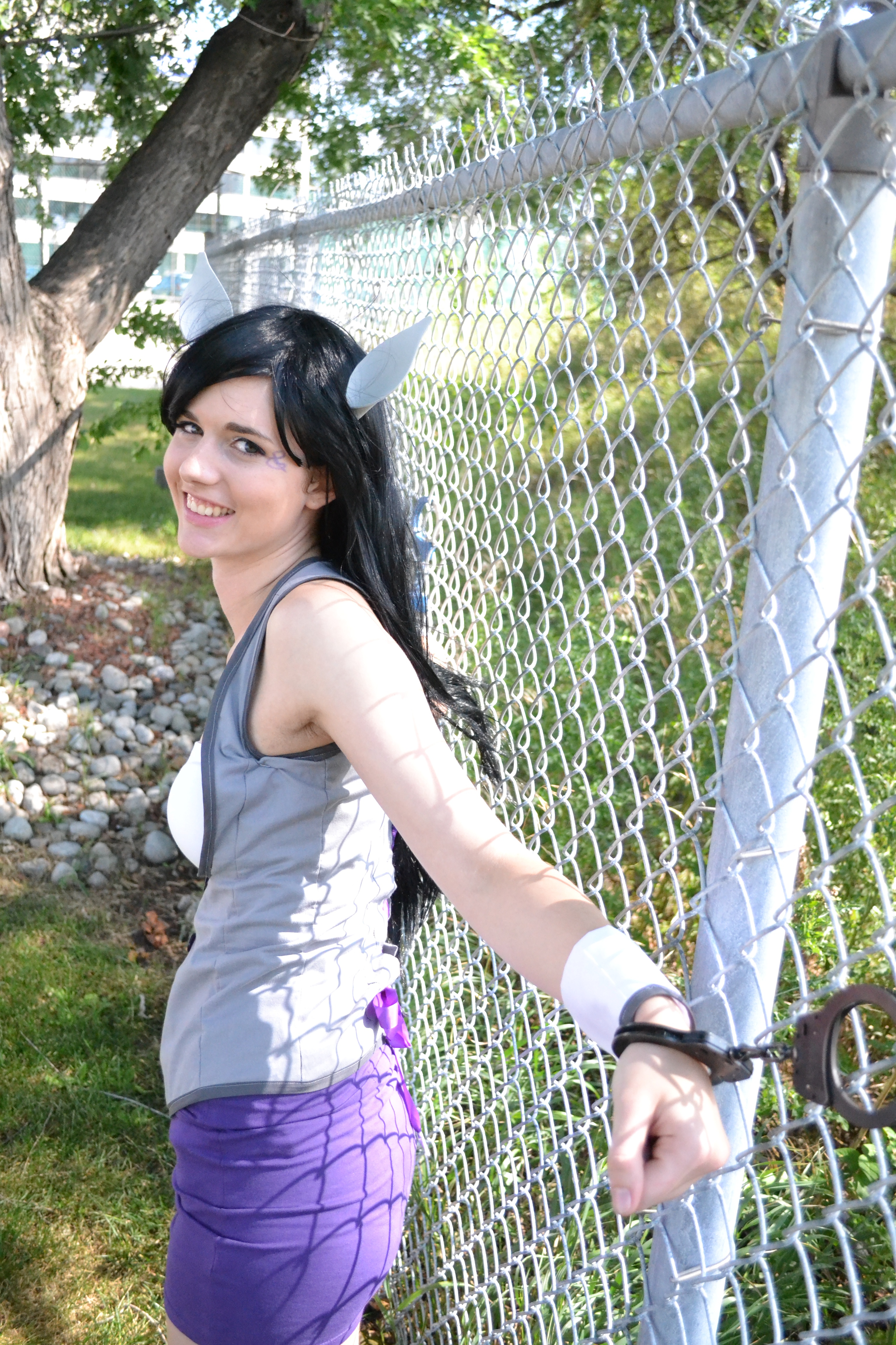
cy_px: 672
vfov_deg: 53.1
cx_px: 448
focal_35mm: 36
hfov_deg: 36.9
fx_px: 1344
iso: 3200
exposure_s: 1/2500
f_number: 4
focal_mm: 24
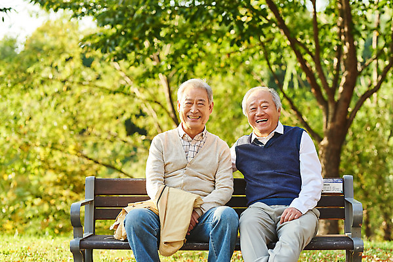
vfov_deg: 16.1
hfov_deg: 23.9
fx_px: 928
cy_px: 131
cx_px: 196
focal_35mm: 85
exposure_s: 1/800
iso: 400
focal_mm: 85
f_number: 2.5
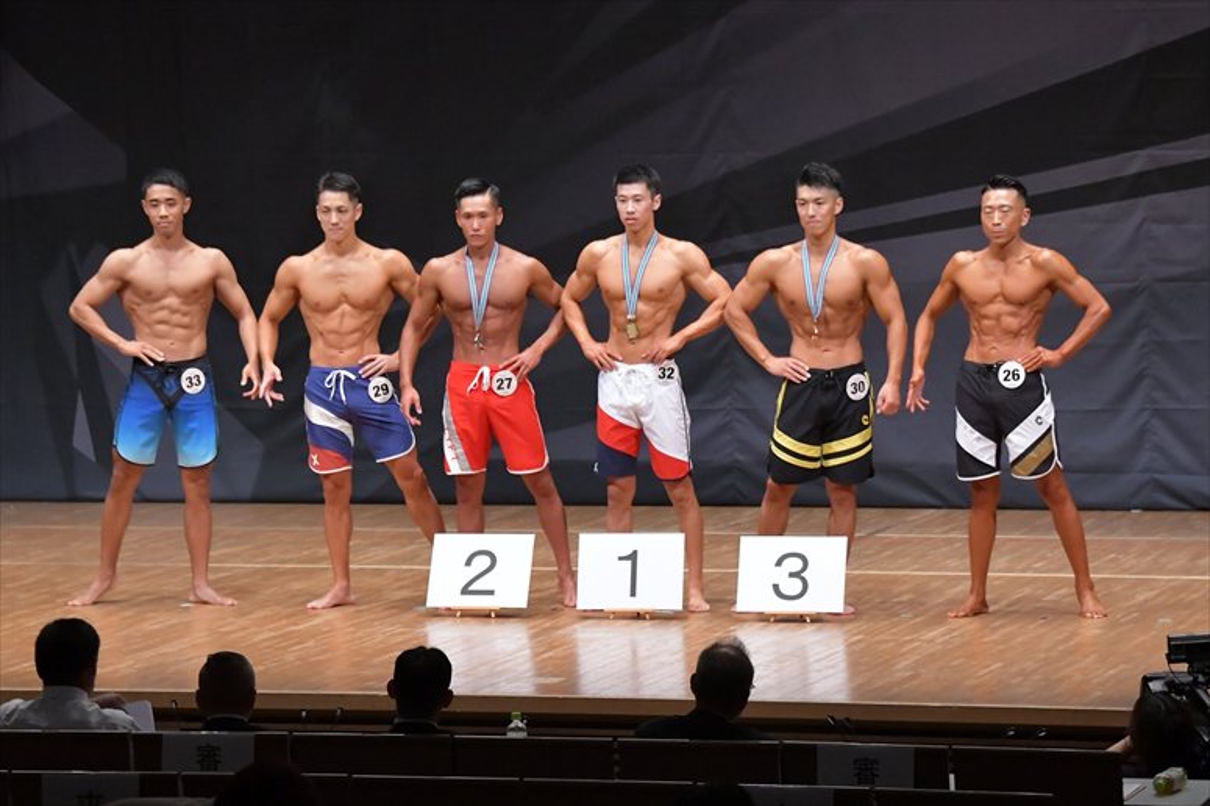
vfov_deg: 7.9
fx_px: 5846
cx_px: 605
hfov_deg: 11.8
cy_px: 403
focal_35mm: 174
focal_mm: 116
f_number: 5.6
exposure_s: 1/400
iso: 6400
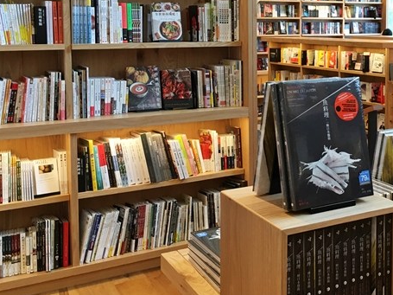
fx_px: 579
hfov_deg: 36.2
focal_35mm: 51
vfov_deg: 28.1
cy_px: 67
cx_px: 315
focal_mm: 4.15
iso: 40
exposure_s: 1/30
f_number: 2.2
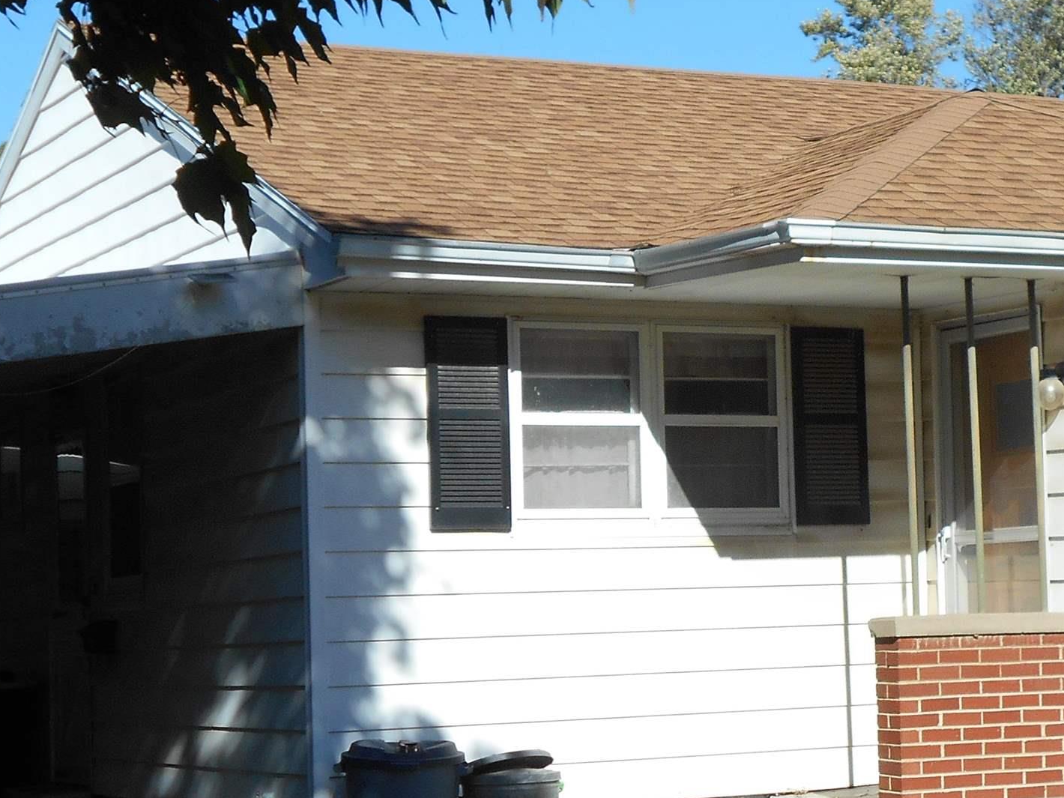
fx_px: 2859
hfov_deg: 20.9
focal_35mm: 93
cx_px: 792
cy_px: 488
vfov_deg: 15.9
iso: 80
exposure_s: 1/800
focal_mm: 7.7
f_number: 4.2
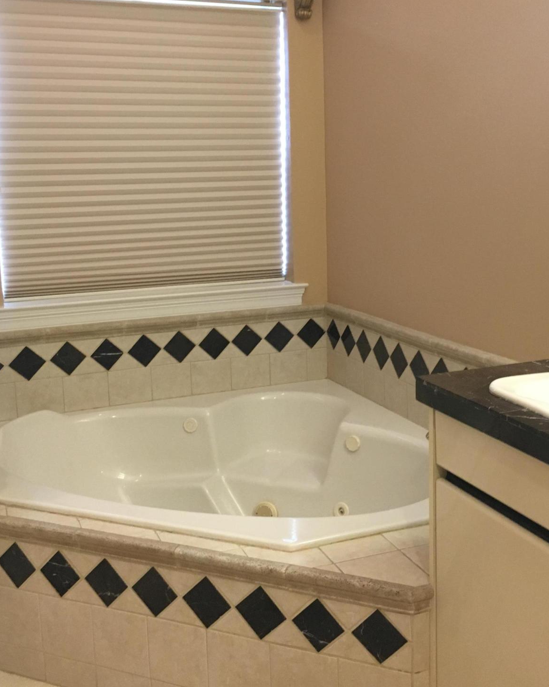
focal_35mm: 39
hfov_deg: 38.2
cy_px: 298
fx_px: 792
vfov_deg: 46.7
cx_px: 292
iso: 125
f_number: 2.2
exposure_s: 1/30
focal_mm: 4.15
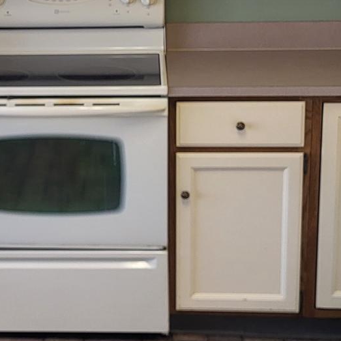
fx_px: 1003
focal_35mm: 90
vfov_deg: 19.3
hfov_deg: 19.0
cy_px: 123
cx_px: 48
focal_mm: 5.4
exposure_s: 1/120
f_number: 1.8
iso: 200
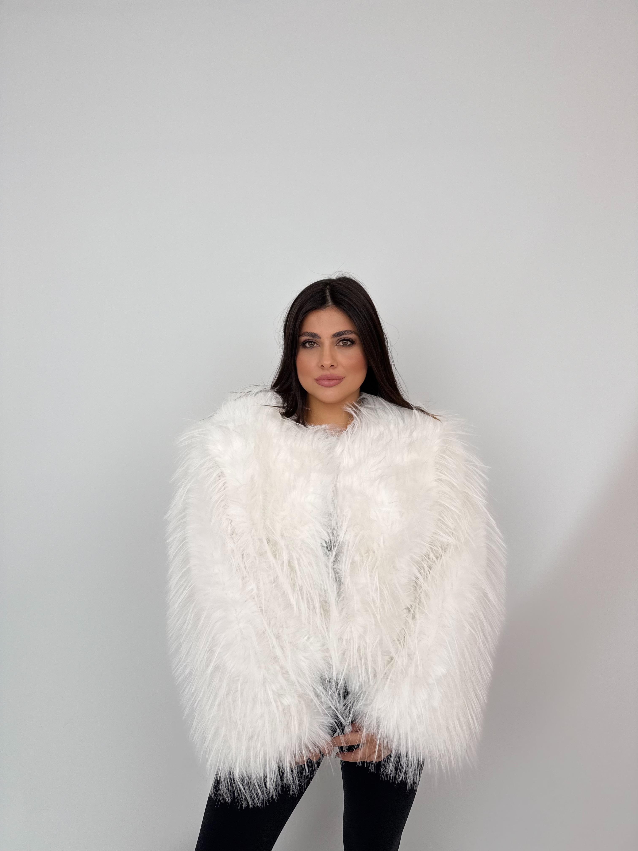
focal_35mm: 24
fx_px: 590
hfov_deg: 56.8
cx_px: 319
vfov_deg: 71.6
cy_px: 426
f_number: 1.78
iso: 80
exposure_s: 1/627
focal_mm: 6.76
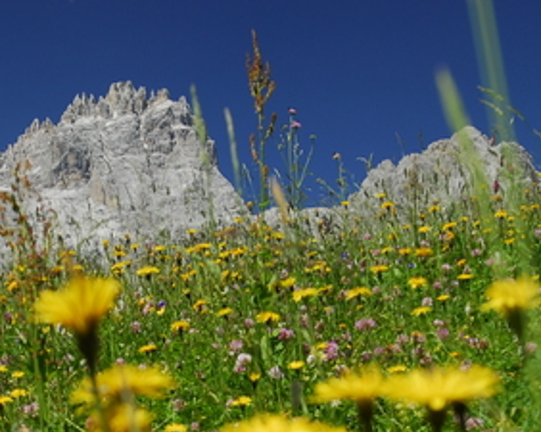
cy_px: 460
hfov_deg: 19.9
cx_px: 169
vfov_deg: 15.6
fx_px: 1536
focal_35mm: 96
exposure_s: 1/160
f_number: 6.3
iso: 100
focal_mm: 24
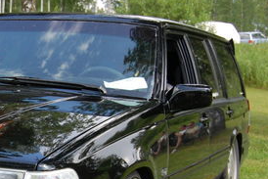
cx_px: -2
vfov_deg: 13.9
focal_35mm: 98
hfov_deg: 20.1
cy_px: 157
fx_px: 730
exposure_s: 1/800
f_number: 5.6
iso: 800
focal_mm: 28
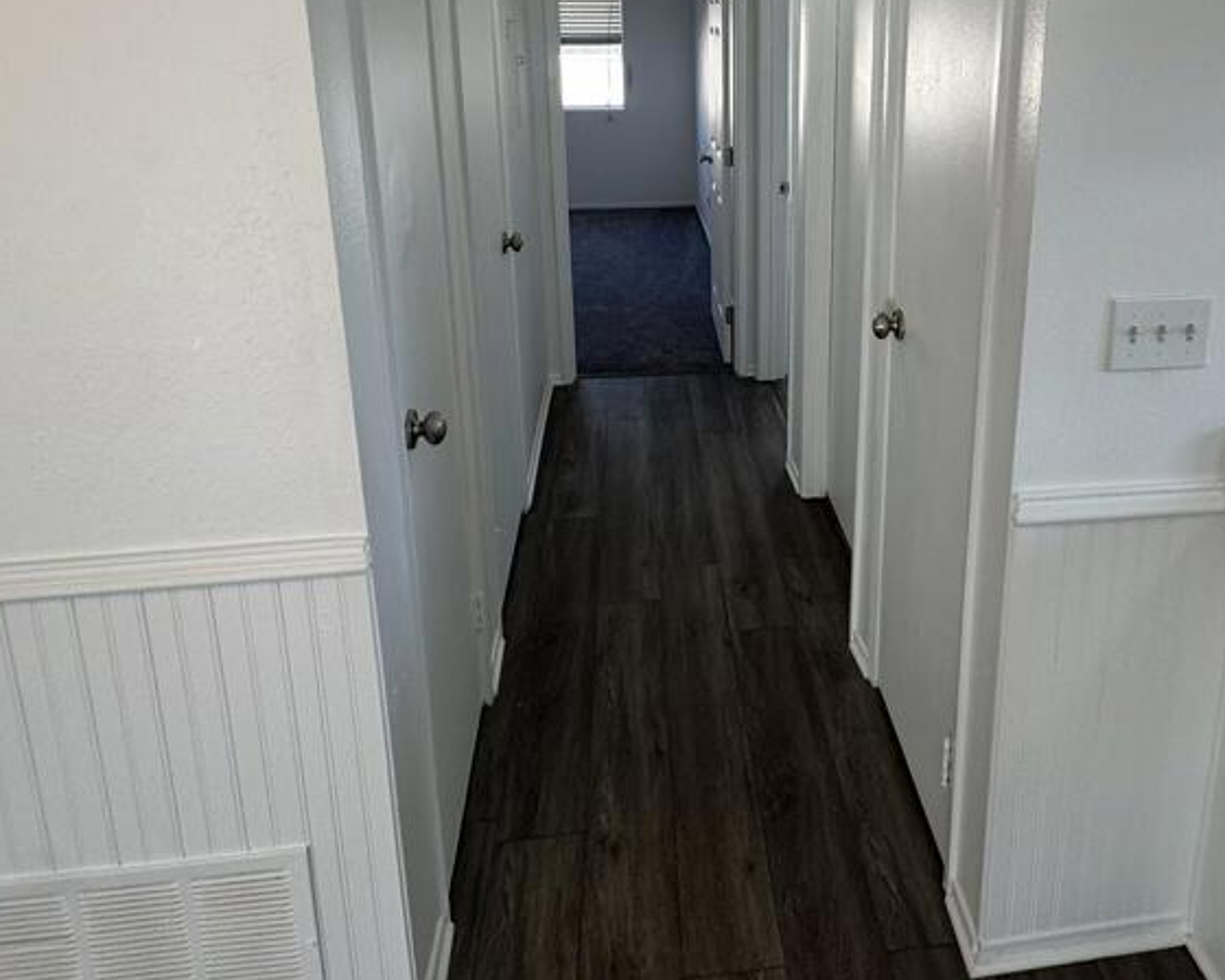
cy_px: 217
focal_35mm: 25
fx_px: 906
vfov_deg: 53.5
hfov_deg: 67.3
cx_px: 748
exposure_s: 1/120
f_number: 2.2
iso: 64
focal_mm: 2.22
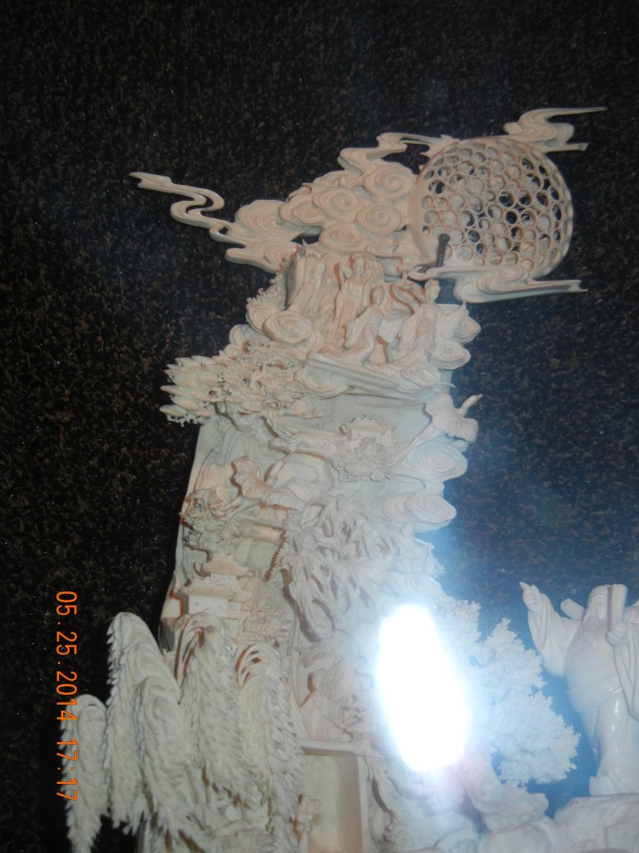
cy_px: 426
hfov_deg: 32.2
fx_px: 1108
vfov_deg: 42.1
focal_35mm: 45
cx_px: 320
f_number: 3.8
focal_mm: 8.1
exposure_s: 1/30
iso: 200
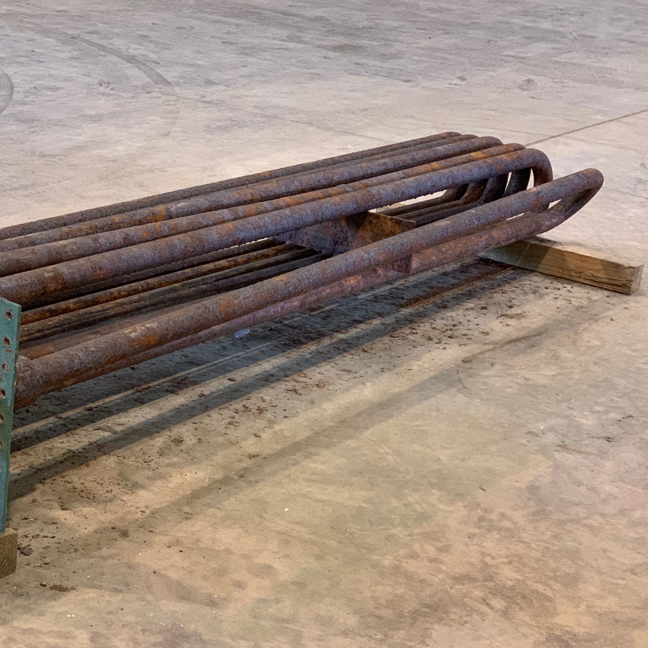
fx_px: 1525
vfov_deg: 24.0
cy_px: 309
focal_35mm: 72
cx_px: 177
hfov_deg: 23.8
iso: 320
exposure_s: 1/60
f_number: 2.4
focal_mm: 6
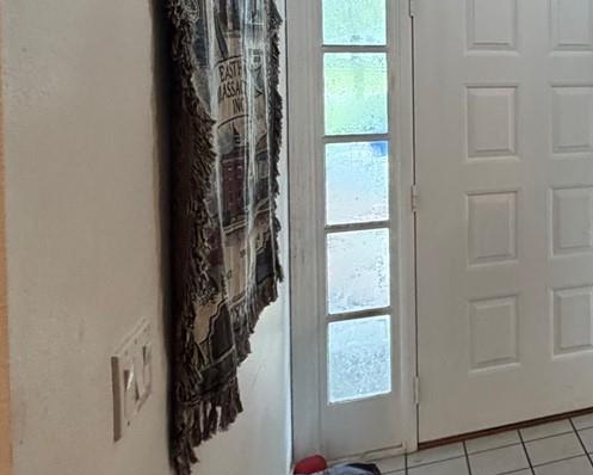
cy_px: 86
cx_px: 802
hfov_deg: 30.9
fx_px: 773
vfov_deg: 33.1
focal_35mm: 44
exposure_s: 1/60
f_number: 2.2
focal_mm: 2.22
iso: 250
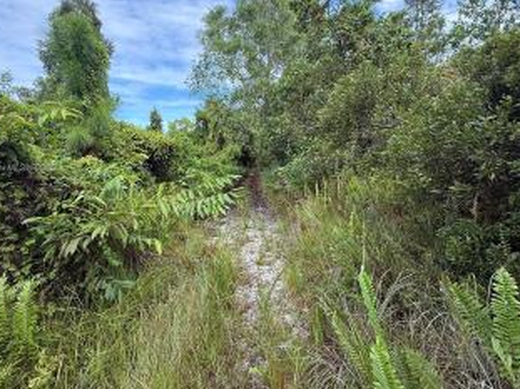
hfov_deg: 87.8
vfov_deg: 71.2
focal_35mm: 18
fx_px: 270
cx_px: 256
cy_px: 169
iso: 64
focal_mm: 2.22
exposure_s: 1/403
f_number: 2.2
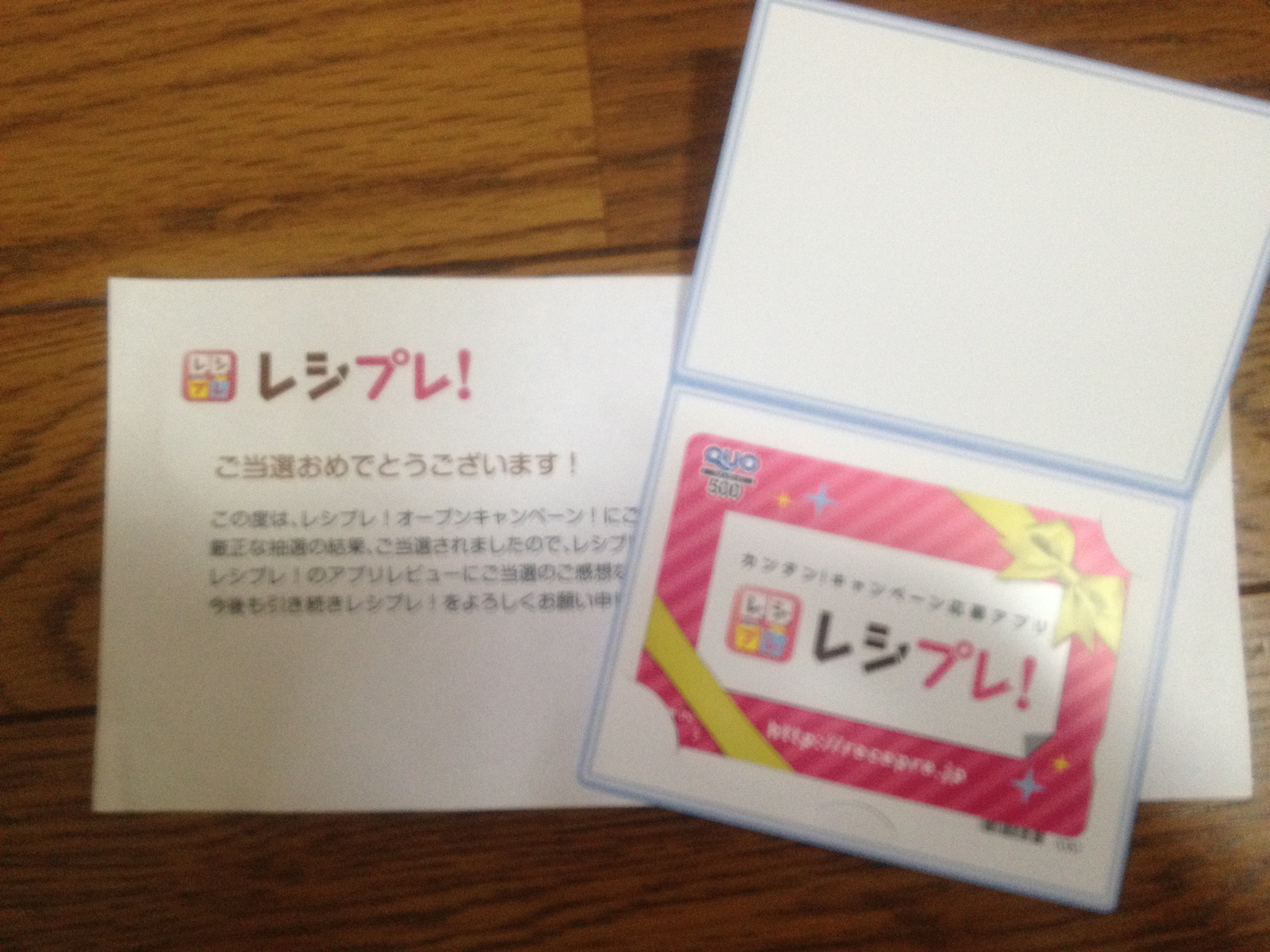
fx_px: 1284
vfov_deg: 40.7
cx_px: 635
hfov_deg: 52.6
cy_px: 476
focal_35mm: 35
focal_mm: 4.28
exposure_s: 1/20
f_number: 2.4
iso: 250
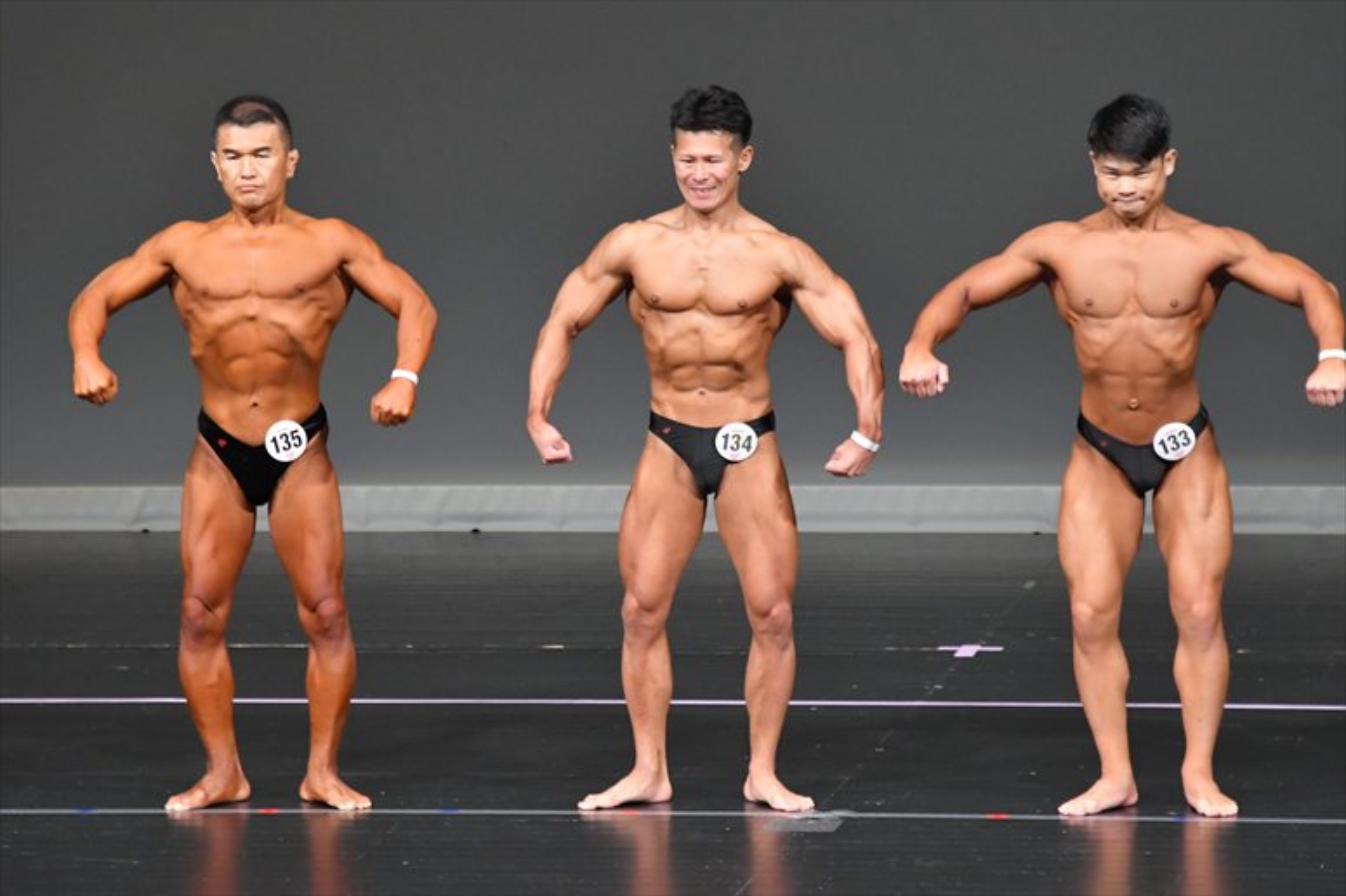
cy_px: 448
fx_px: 11772
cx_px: 673
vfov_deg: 4.4
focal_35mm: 315
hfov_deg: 6.5
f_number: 5.6
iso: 5000
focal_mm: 210
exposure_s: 1/400
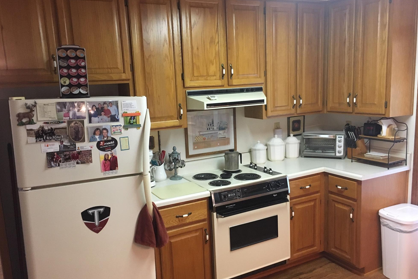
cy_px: 146
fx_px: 360
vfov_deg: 42.3
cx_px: 212
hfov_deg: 60.3
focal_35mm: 31
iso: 200
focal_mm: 4.15
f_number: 2.2
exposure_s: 1/30
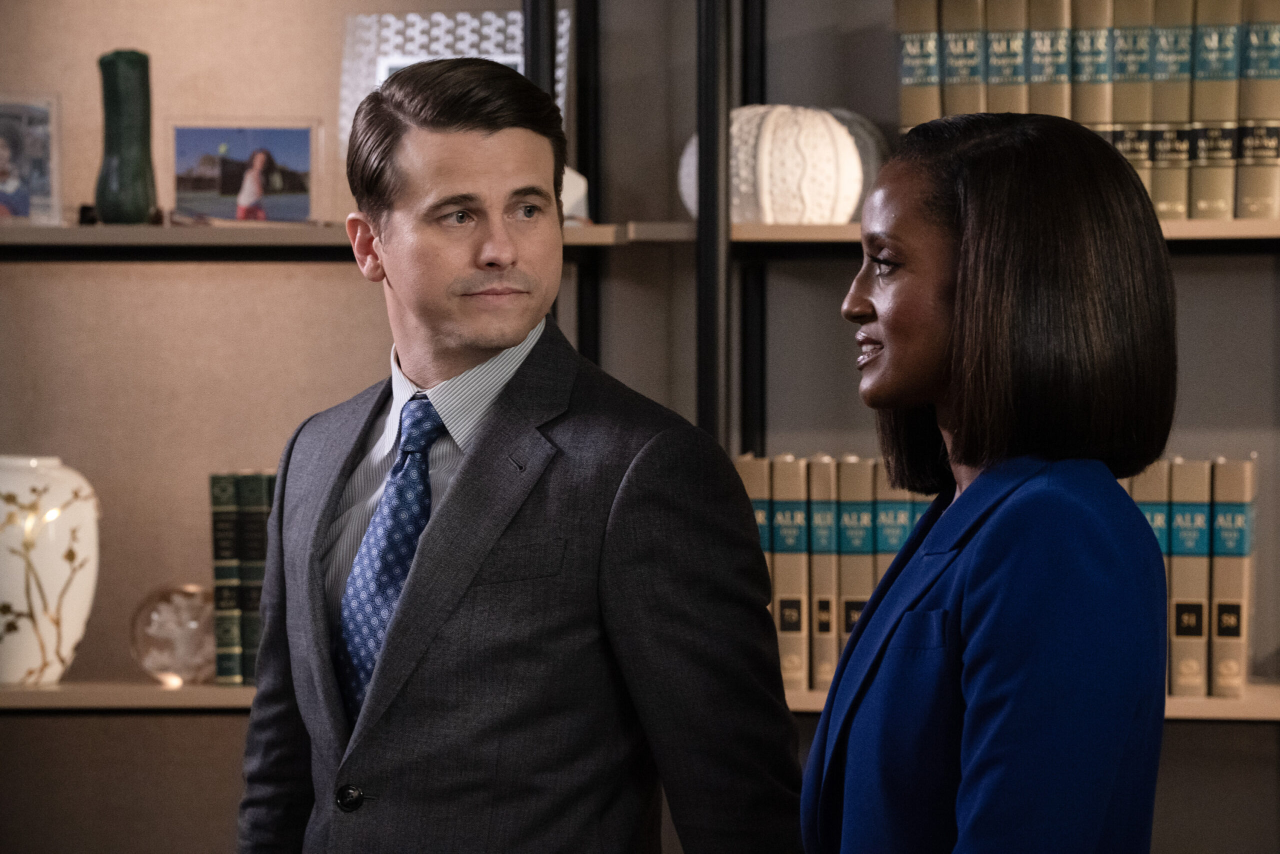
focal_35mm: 157
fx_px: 5582
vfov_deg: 8.7
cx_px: 640
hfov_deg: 13.1
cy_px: 427
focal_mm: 157
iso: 8000
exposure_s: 1/160
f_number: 7.1
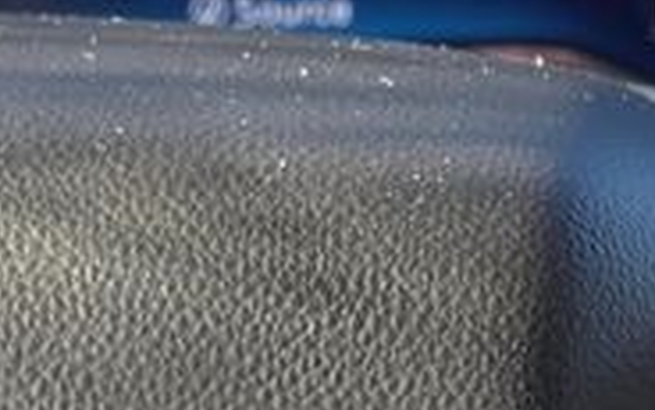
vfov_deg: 5.1
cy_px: 510
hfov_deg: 8.1
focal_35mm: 255
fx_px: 4552
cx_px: 958
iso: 50
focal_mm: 7.9
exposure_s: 1/161
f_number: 2.4
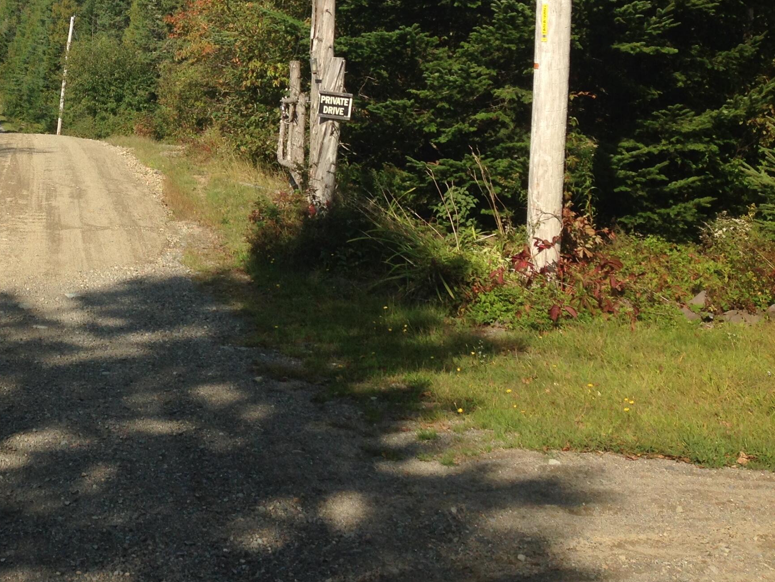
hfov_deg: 32.4
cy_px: 88
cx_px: 106
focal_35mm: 57
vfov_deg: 25.1
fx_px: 1276
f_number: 2.4
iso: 50
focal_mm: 4.12
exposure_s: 1/1642
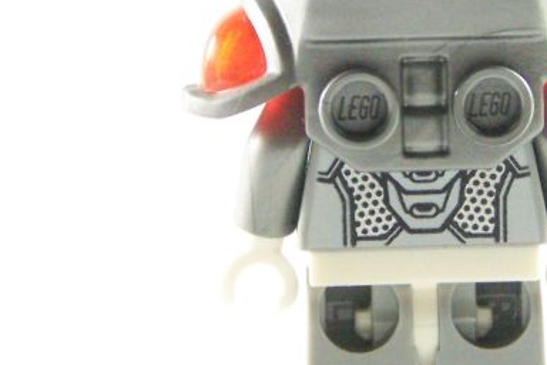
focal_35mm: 291
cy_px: 111
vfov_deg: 4.7
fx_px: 4421
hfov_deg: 7.1
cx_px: 430
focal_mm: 17.5
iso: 400
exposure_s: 1/45
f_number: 3.2
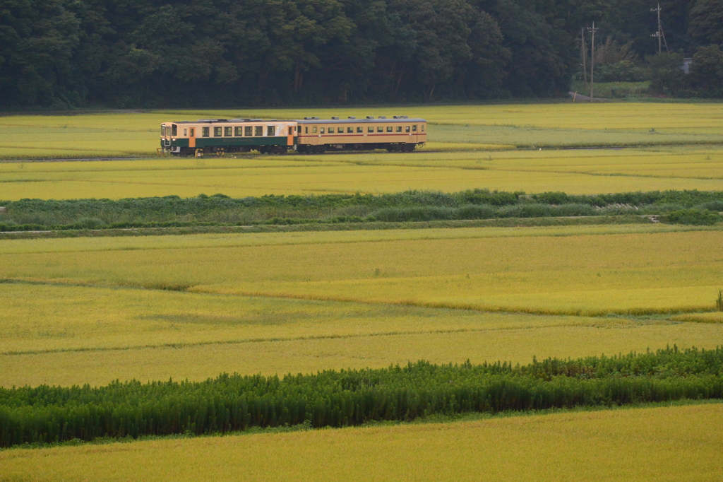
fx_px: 5962
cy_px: 241
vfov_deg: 4.6
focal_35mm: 297
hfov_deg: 6.9
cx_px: 362
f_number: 5.6
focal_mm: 110
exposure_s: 1/100
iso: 400
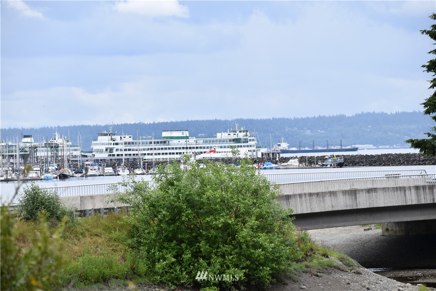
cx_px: 218
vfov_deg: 7.6
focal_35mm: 180
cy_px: 146
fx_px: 2180
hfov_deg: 11.4
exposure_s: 1/500
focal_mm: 120
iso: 200
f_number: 7.1
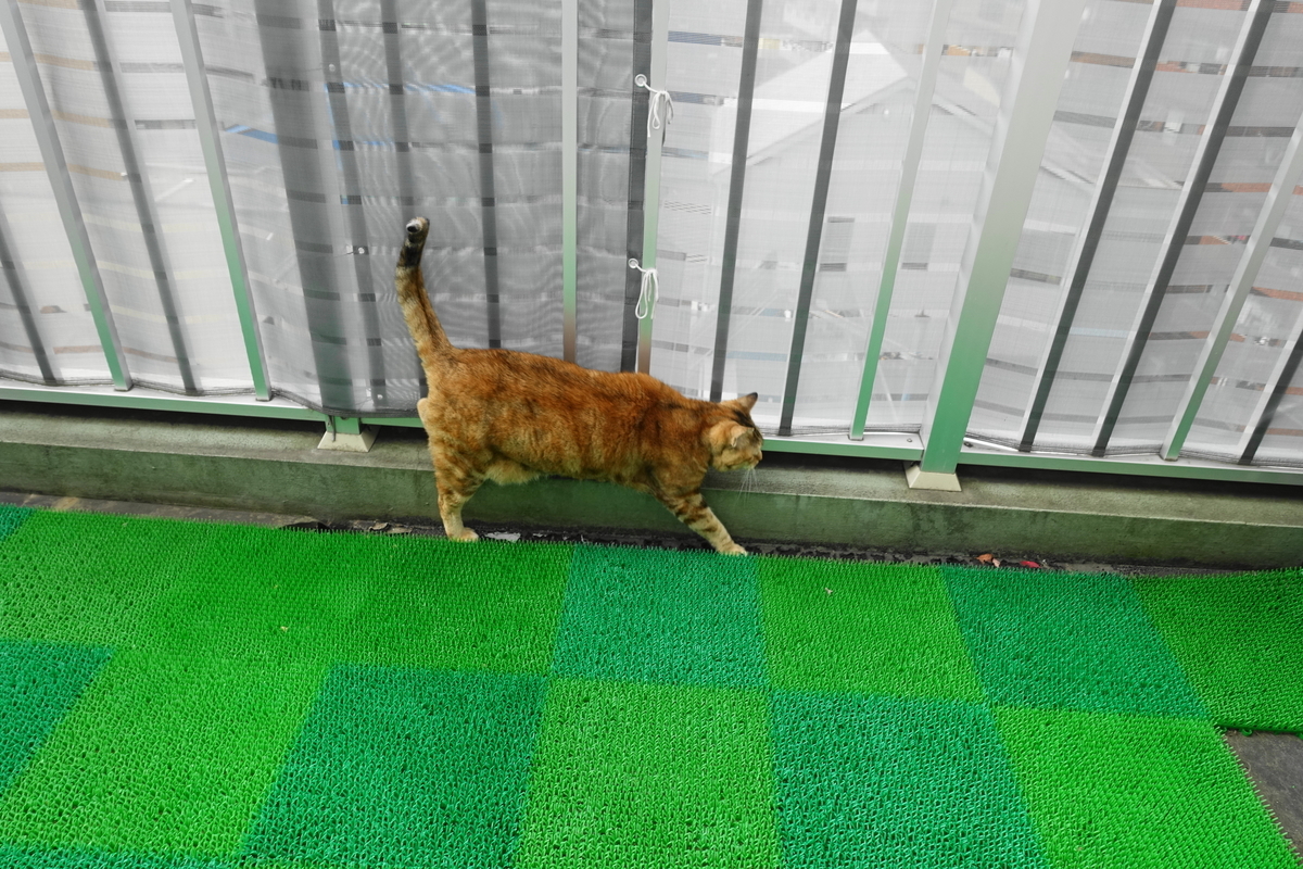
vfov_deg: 53.1
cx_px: 652
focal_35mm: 24
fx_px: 869
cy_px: 434
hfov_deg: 73.7
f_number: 4
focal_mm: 8.8
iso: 125
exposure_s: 1/125
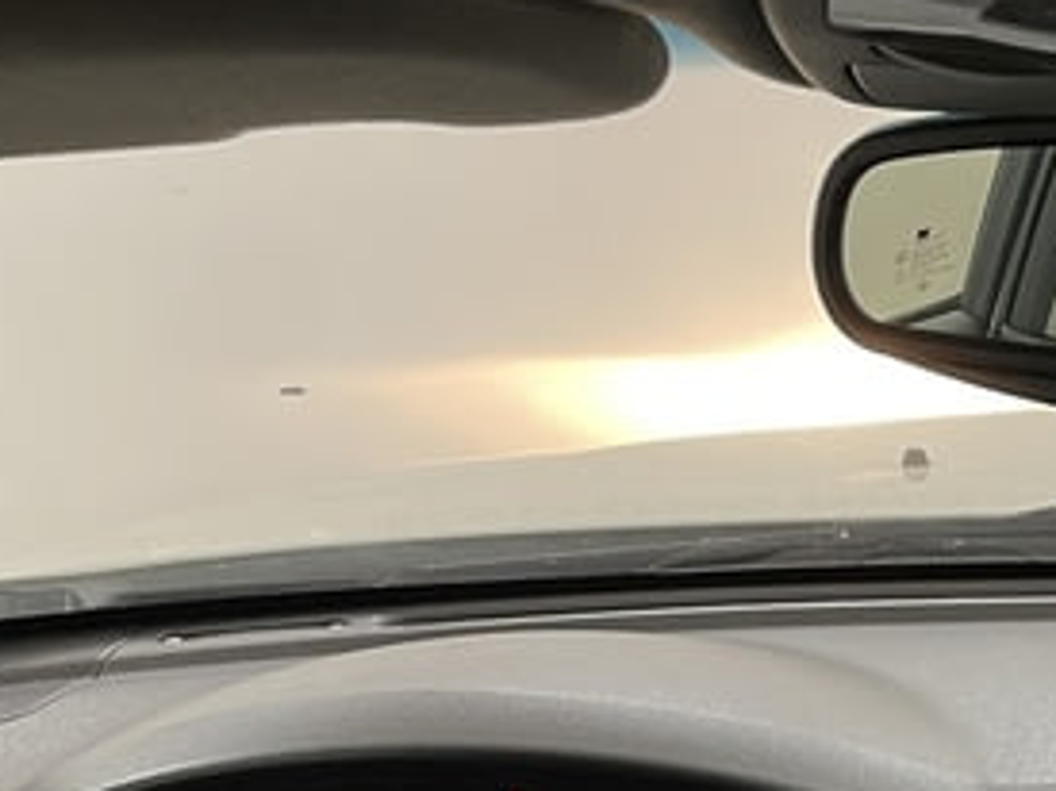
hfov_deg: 21.5
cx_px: 1240
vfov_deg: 15.7
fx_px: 2592
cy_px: 1250
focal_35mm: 85
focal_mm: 4.2
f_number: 1.6
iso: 160
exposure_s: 1/50
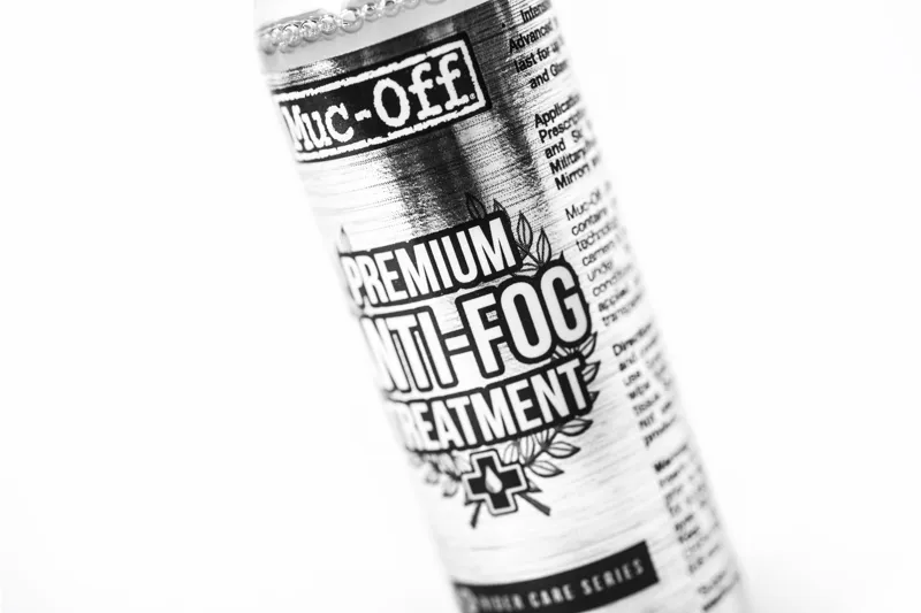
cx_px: 460
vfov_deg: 22.6
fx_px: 1535
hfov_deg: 33.4
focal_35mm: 60
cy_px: 306
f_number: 7.1
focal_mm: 60
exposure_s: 1/125
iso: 100
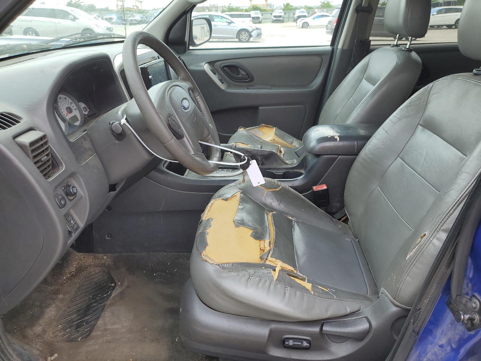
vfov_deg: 53.1
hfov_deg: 67.3
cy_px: 180
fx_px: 361
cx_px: 240
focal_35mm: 26
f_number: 1.5
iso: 50
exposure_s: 1/588
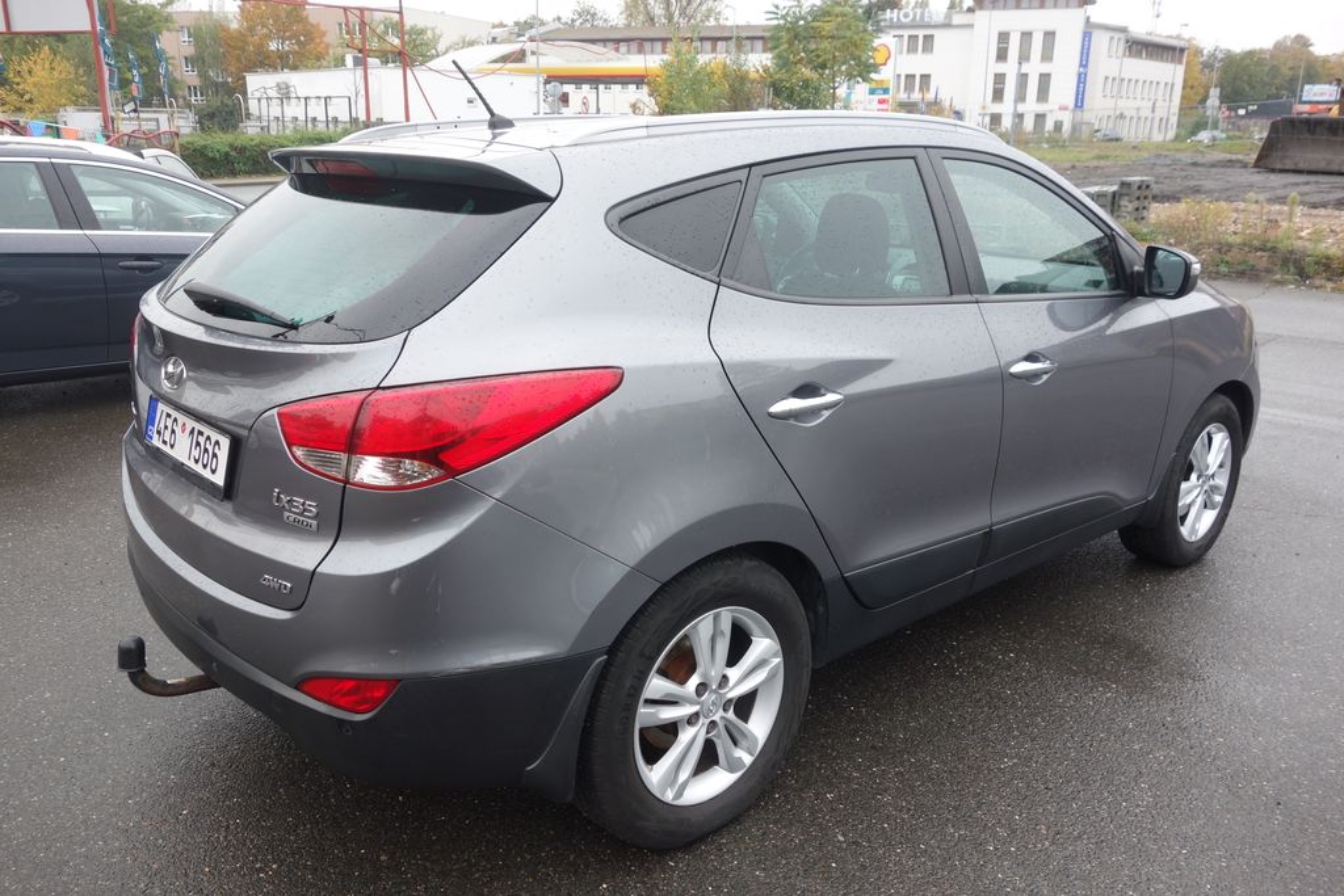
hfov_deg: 65.5
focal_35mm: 28
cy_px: 448
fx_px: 1045
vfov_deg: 46.4
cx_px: 672
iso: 125
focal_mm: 10.4
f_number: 4.5
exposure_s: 1/100
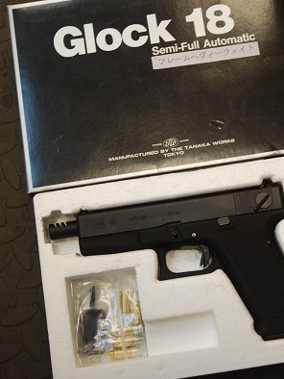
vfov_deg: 30.4
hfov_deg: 23.0
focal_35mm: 64
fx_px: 696
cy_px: 192
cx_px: 161
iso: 250
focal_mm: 29
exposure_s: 1/30
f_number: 4
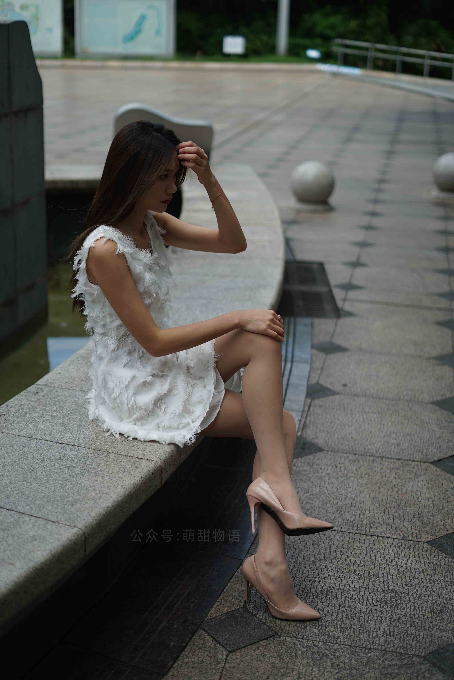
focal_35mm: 50
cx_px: 227
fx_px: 945
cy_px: 340
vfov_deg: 39.6
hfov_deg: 27.0
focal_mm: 50
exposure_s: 1/3200
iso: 125
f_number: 2
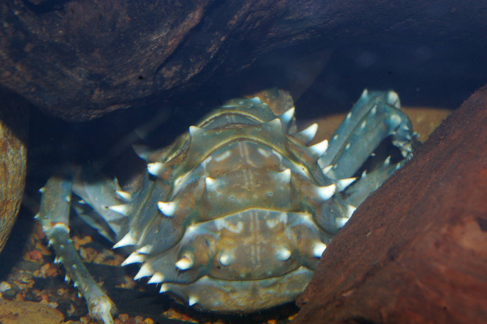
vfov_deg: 22.6
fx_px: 811
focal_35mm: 60
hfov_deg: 33.4
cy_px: 162
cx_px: 244
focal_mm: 40
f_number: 16
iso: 400
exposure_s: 1/60
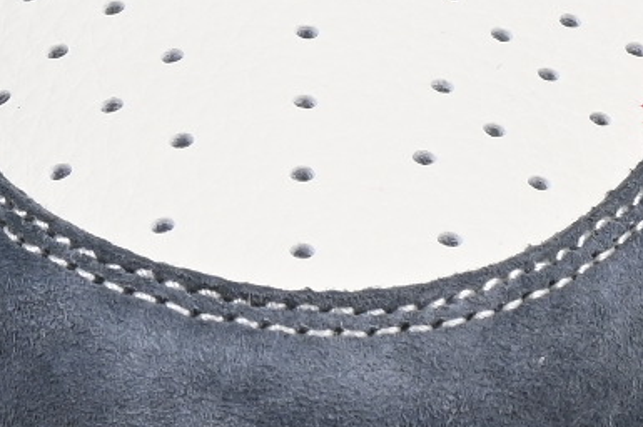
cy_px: -275
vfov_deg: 2.5
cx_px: -174
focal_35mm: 543
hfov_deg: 3.8
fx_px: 9690
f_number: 8
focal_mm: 50
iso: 160
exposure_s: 1/80
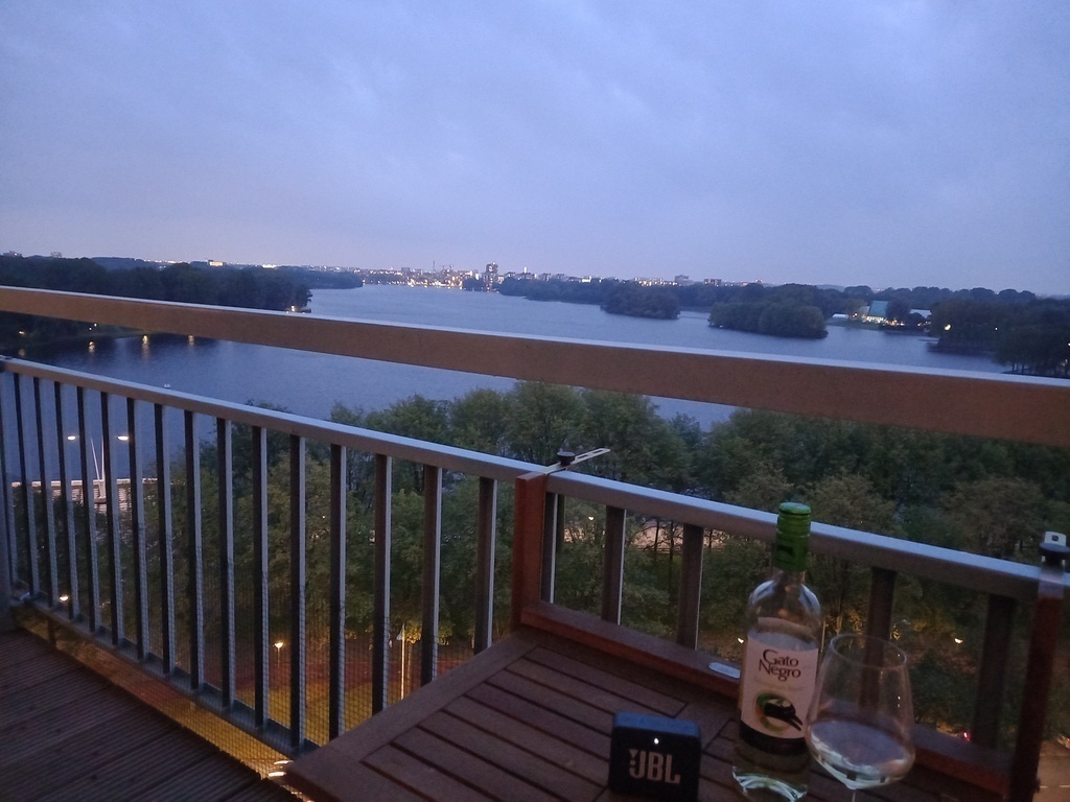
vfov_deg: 54.9
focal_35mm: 25
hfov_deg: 69.4
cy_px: 401
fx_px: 773
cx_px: 535
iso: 2500
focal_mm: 4.6
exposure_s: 1/10
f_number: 2
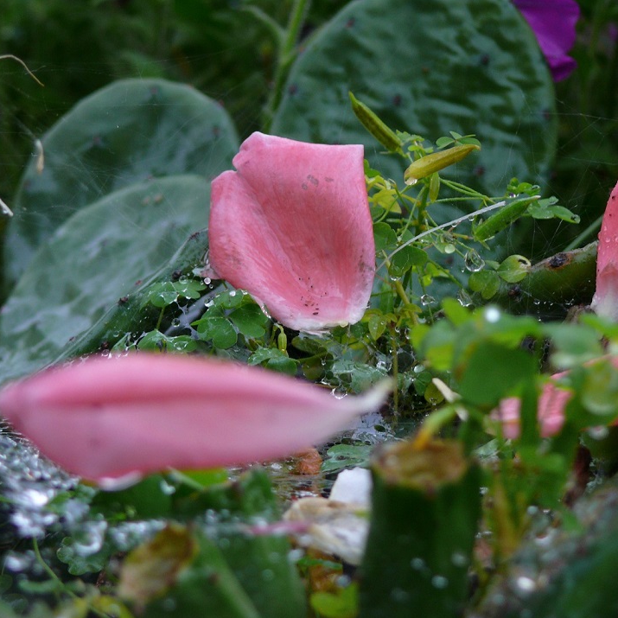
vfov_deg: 14.5
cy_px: 311
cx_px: 286
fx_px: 2424
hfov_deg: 14.5
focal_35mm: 120
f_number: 3.2
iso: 100
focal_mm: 18.9
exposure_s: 1/60
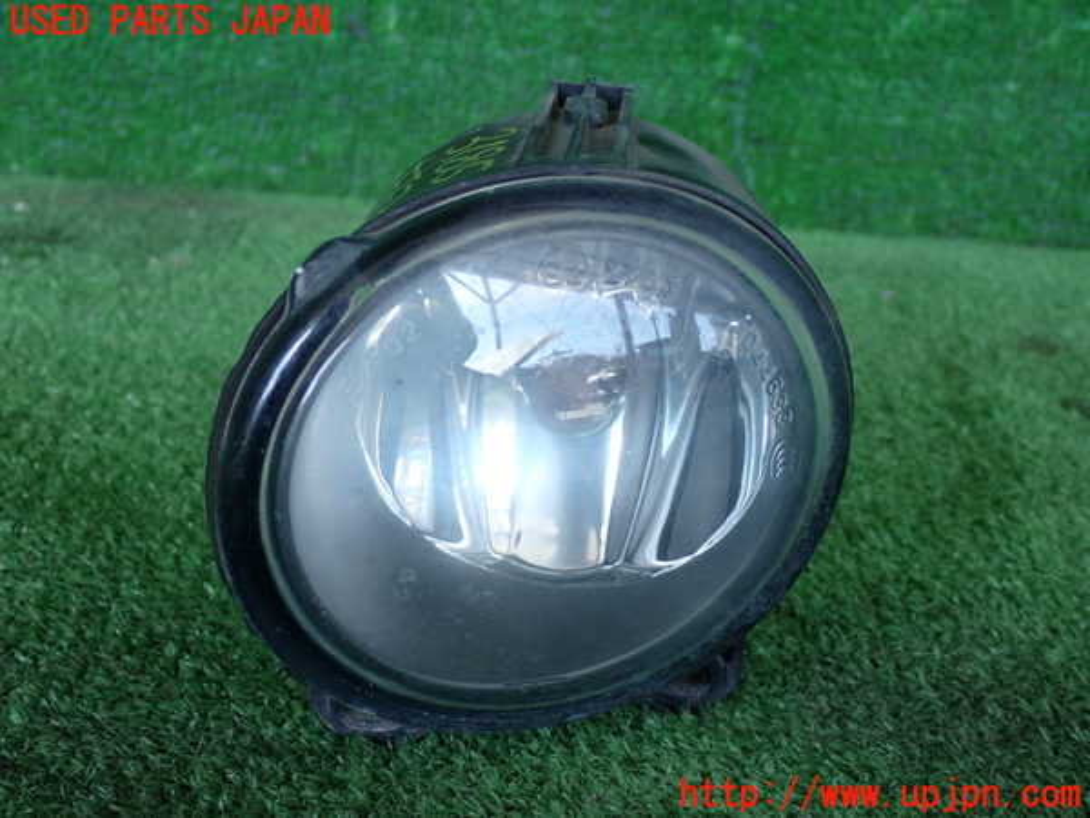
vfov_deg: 23.7
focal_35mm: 62
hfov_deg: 31.2
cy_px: 409
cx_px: 545
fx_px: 1952
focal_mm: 11.09
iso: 320
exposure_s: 1/125
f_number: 3.6
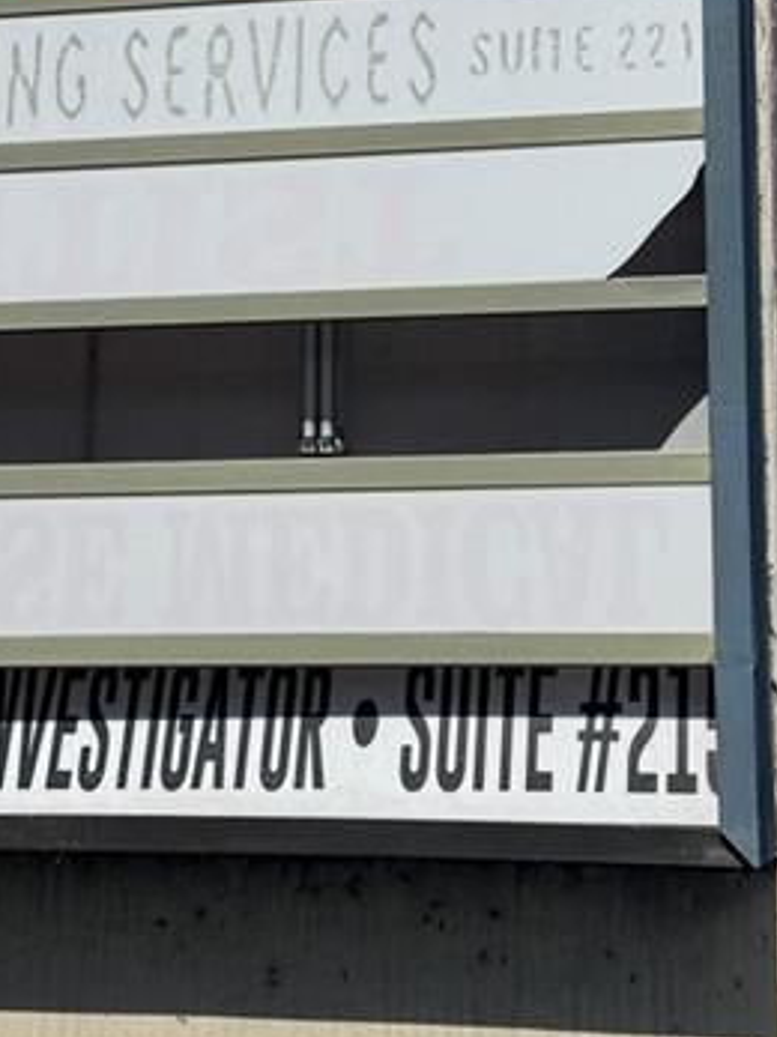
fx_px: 2486
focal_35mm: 83
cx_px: 421
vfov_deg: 23.1
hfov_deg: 17.8
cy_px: 170
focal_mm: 6.76
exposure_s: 1/15152
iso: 64
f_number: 1.78
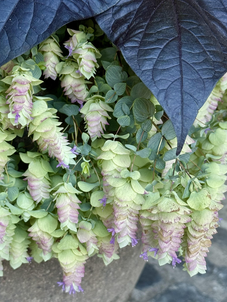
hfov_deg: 21.0
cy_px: 169
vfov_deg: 27.8
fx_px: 612
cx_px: 120
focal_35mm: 70
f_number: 1.78
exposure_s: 1/70
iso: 100
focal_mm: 6.76
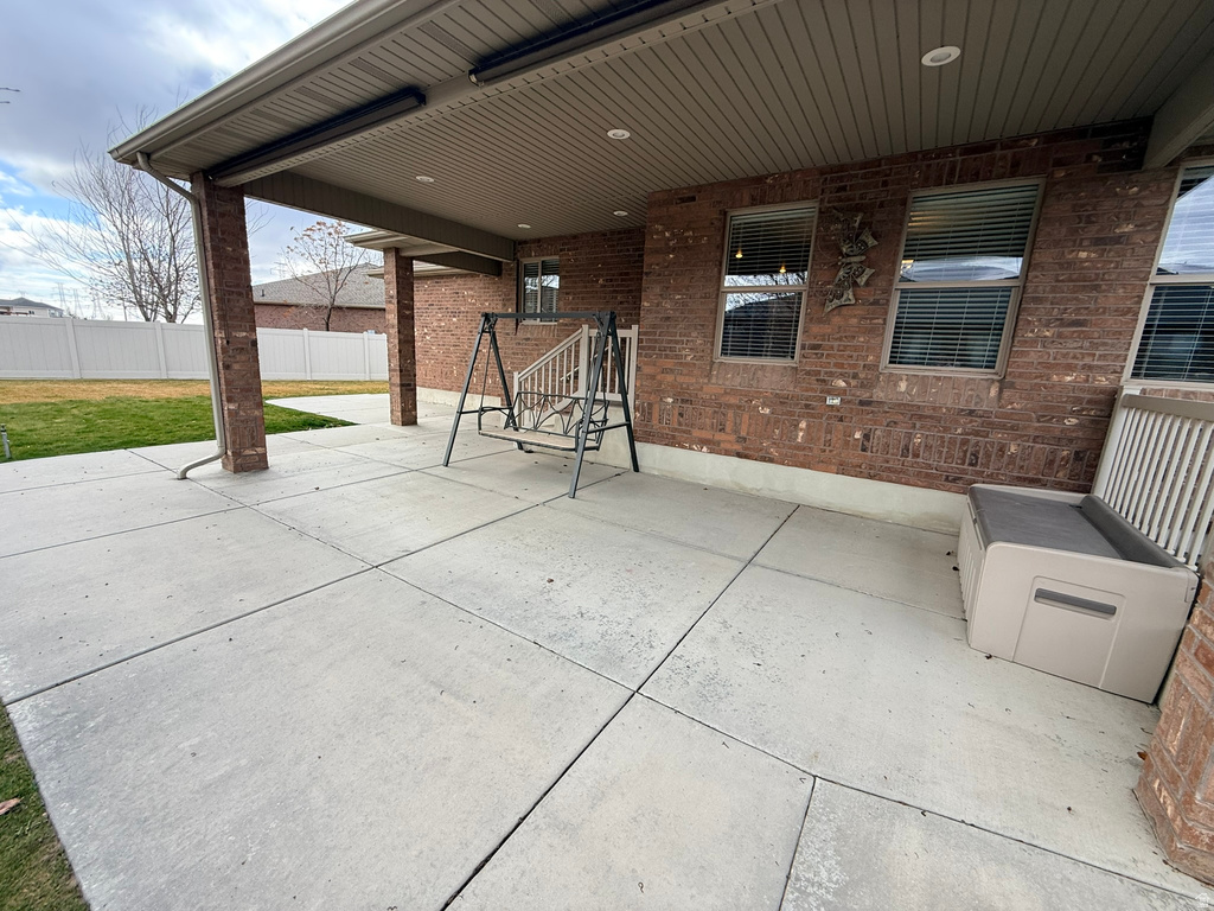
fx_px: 491
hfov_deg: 102.1
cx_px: 607
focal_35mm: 14
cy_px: 456
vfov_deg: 85.7
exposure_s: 1/411
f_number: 2.2
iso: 50
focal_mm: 2.22
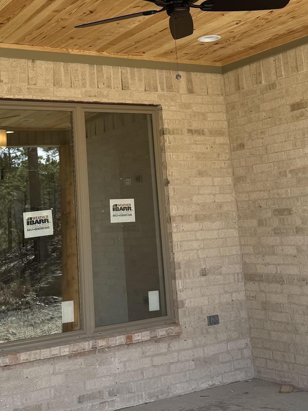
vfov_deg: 34.5
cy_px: 84
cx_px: 120
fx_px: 641
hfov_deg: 27.0
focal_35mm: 54
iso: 80
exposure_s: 1/1076
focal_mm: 6.86
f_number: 1.78
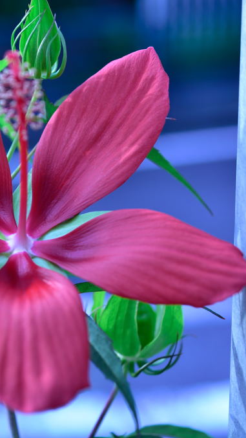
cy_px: 220
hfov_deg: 12.6
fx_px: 1101
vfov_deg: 22.5
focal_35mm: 95
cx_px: 0
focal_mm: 40
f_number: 3
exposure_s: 1/500
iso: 100
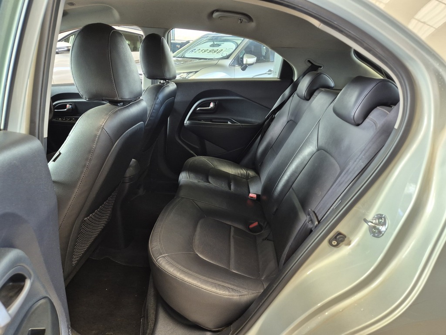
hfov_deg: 73.9
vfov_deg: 58.9
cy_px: 168
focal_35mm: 23
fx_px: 296
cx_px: 223
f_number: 1.8
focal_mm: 5.4
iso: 250
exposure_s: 1/100
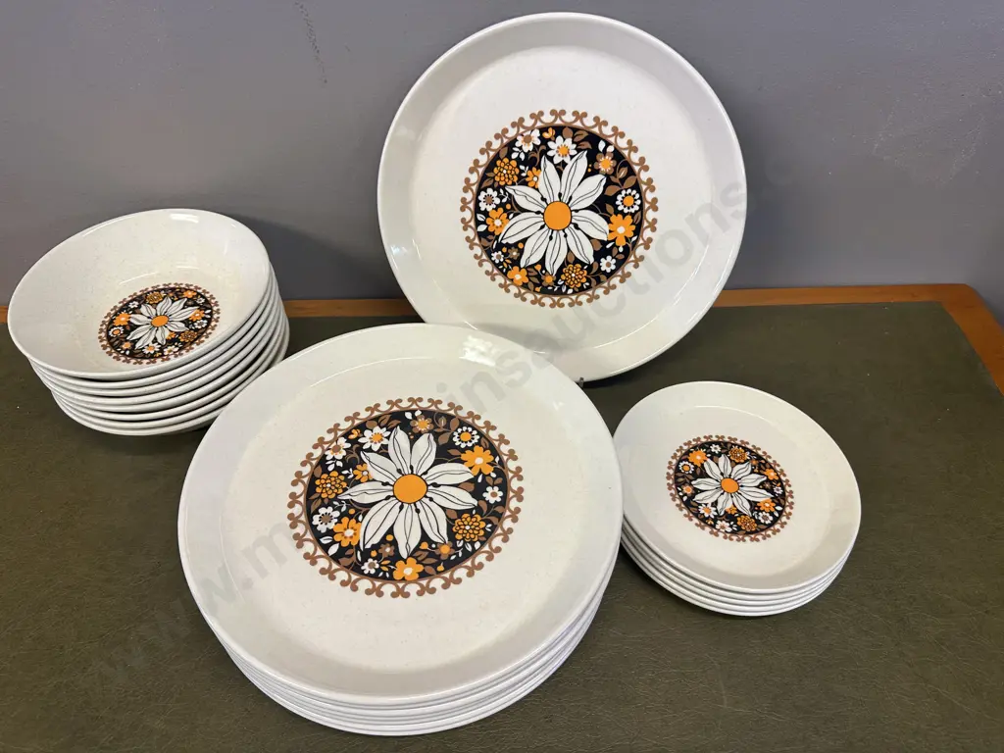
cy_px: 376
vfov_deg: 56.8
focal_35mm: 24
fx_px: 696
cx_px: 502
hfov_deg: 71.6
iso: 125
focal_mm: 6.86
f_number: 1.78
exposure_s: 1/100
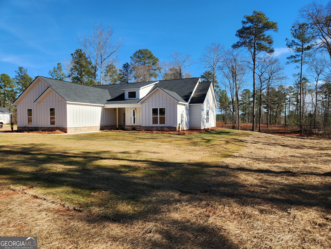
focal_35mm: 23
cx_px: 166
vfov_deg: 58.9
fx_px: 220
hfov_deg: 73.9
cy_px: 124
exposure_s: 1/1218
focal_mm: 5.4
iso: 20
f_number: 1.8
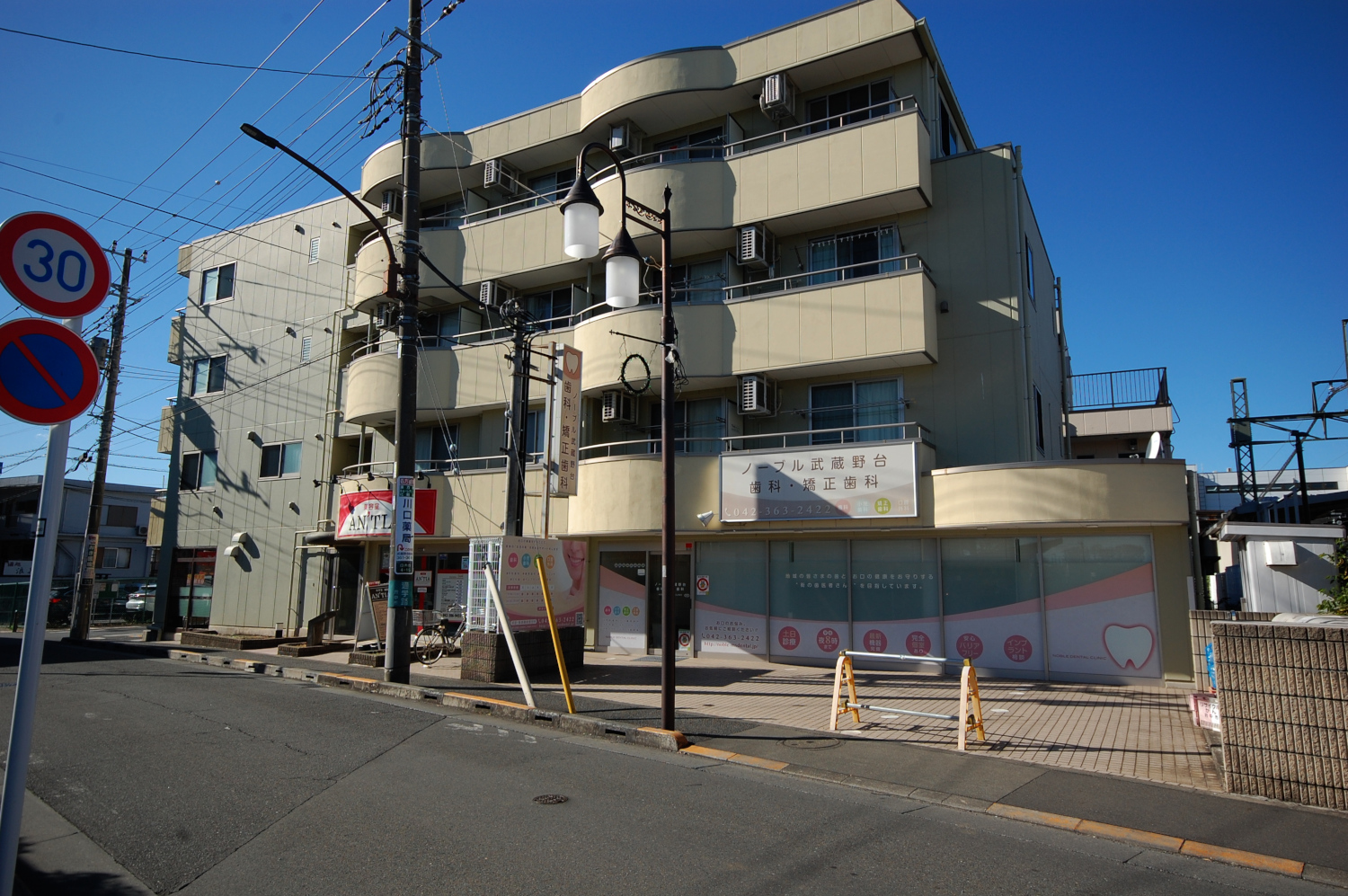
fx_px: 786
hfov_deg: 81.3
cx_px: 674
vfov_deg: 59.4
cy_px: 448
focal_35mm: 21
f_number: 9
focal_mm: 14
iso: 200
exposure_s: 1/320
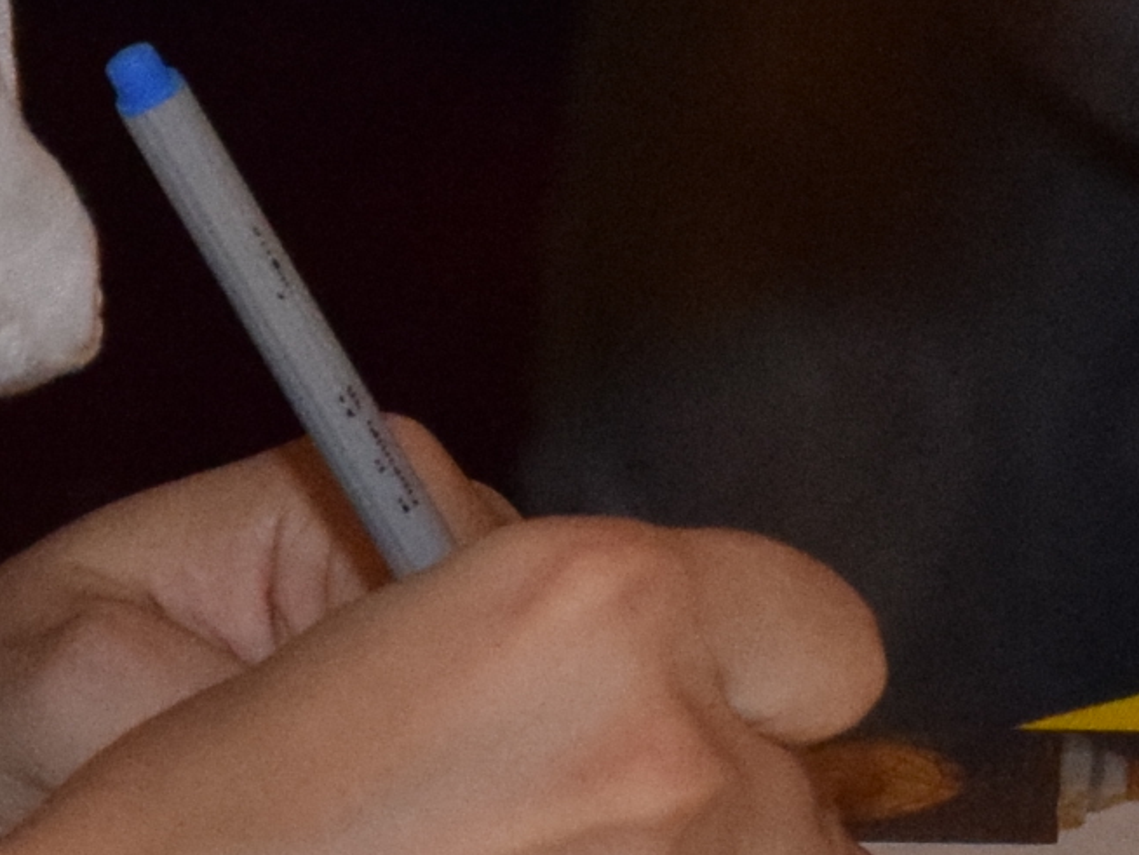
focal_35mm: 743
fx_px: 24467
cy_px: -246
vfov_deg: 2.0
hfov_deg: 2.7
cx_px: 756
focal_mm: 75
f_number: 5.3
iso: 2000
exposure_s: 1/50
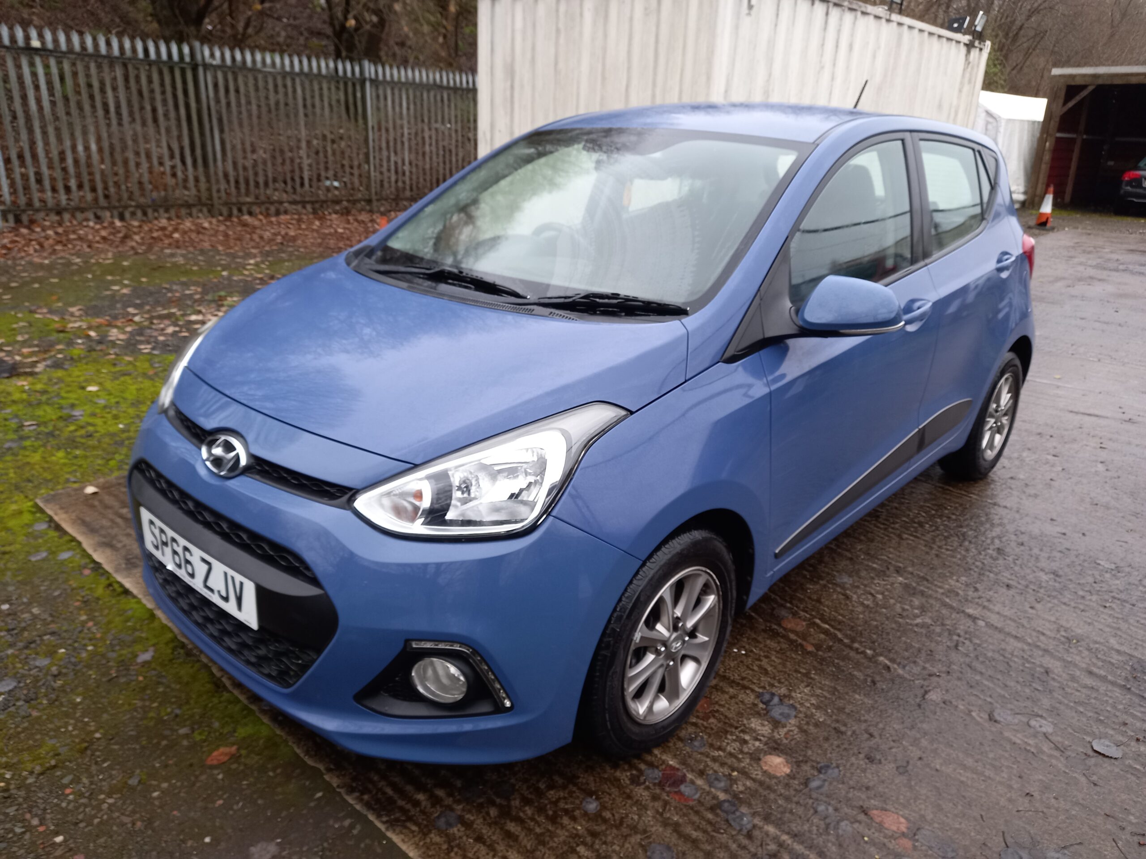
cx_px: 573
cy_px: 430
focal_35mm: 25
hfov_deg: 69.4
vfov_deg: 54.9
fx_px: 828
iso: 125
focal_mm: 4.6
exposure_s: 1/60
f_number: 2
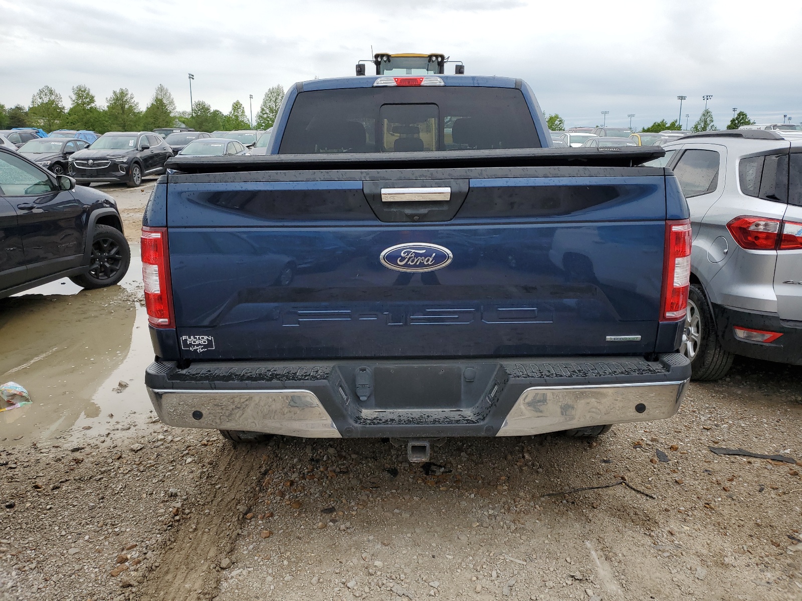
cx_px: 401
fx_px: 602
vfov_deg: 53.1
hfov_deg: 67.3
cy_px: 300
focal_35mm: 26
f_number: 1.5
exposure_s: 1/1111
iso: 50
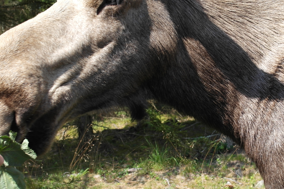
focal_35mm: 69
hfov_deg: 29.1
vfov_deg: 19.7
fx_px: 544
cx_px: 178
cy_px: 78
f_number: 5
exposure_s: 1/200
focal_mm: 20
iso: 100
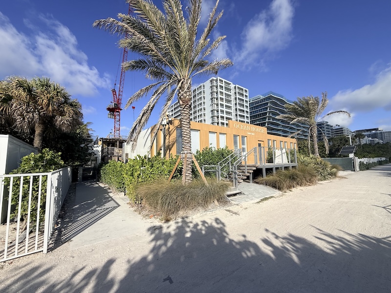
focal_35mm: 14
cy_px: 146
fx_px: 158
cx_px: 196
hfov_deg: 102.1
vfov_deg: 85.7
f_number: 2.2
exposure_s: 1/3289
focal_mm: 2.22
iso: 50
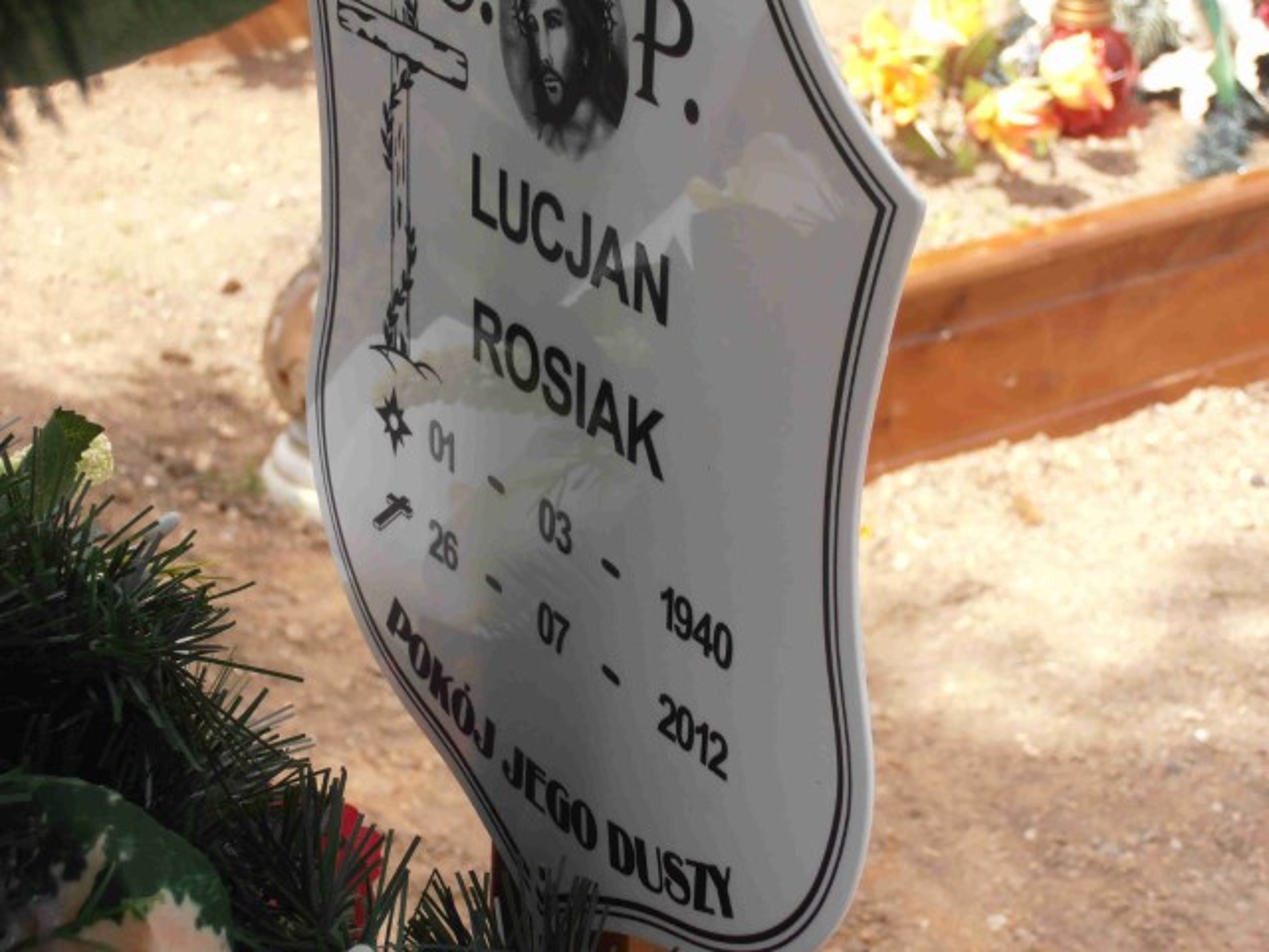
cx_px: 634
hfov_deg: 22.3
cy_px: 476
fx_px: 3226
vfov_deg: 16.8
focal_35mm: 88
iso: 80
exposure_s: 1/320
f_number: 5.1
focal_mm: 15.51
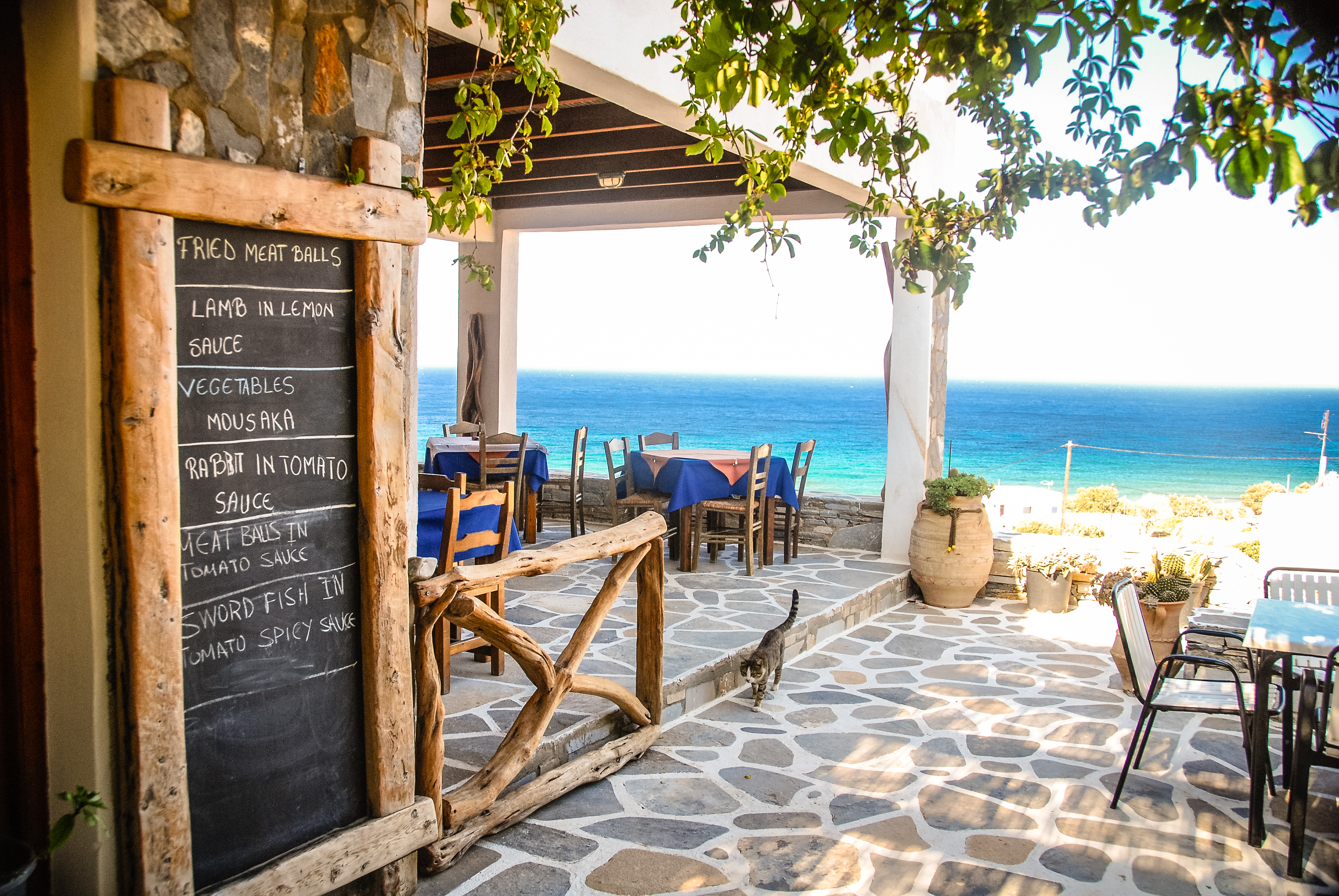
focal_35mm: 30
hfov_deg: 61.9
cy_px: 448
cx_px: 670
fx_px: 1117
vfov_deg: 43.7
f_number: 5
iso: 400
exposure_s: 1/160
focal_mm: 20
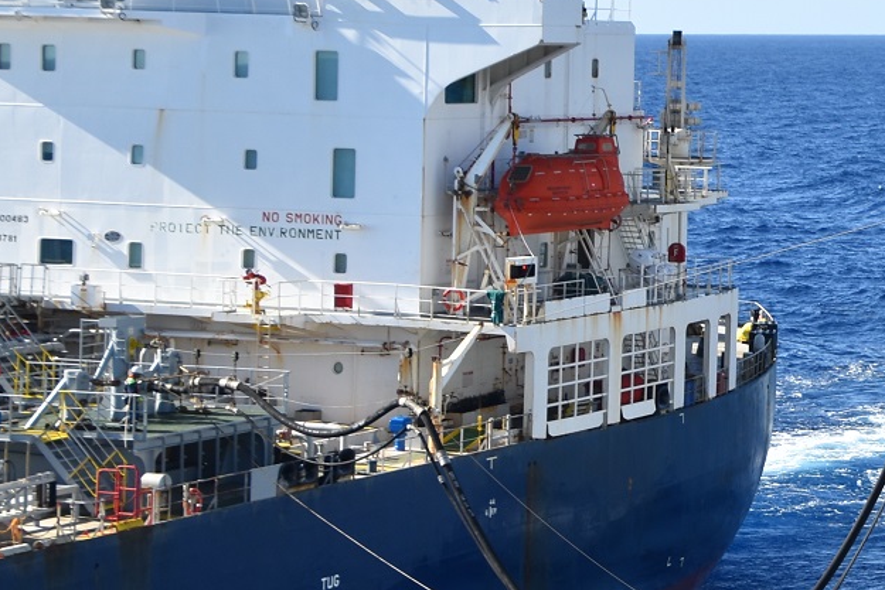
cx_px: 1244
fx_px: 3541
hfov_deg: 13.6
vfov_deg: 9.5
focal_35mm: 144
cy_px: 130
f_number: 8
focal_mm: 30
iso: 110
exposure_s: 1/250
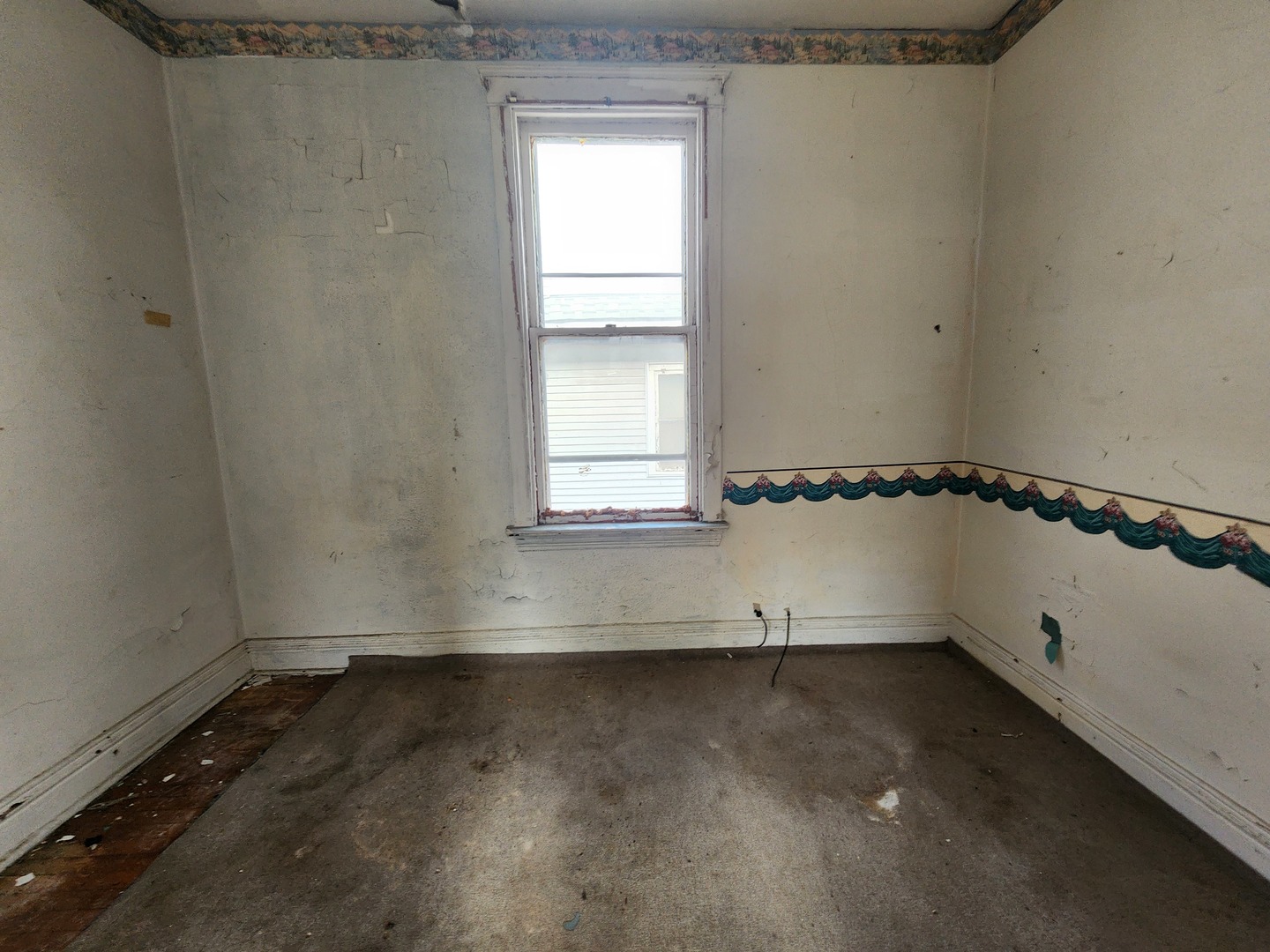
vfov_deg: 89.9
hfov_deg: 106.2
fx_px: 477
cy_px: 476
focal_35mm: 13
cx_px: 635
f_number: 2.2
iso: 160
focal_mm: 2.2
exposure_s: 1/60
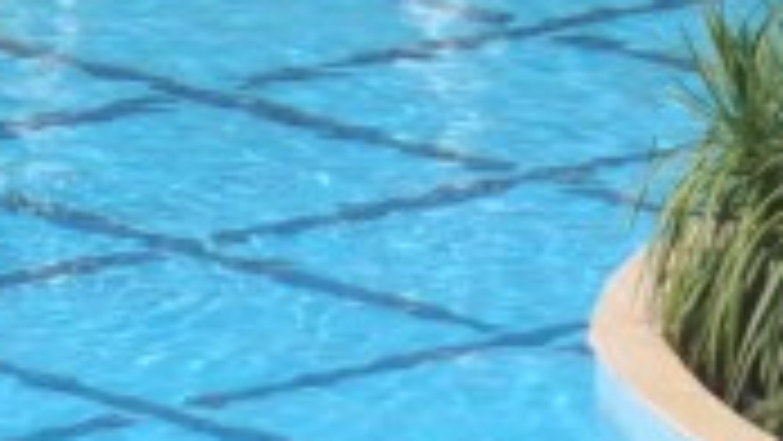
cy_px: 148
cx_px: -223
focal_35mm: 1087
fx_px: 22585
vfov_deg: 1.1
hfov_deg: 2.0
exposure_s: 1/640
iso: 100
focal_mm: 105
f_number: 6.3
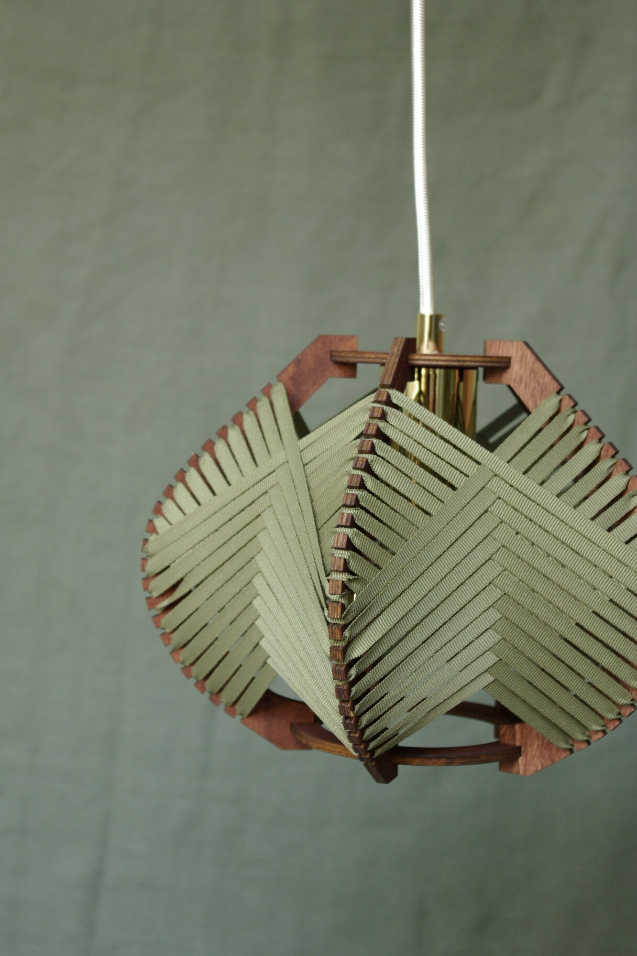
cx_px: 318
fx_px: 1592
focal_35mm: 60
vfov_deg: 33.4
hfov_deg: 22.6
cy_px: 478
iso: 500
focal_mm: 40
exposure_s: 1/100
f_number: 5.6
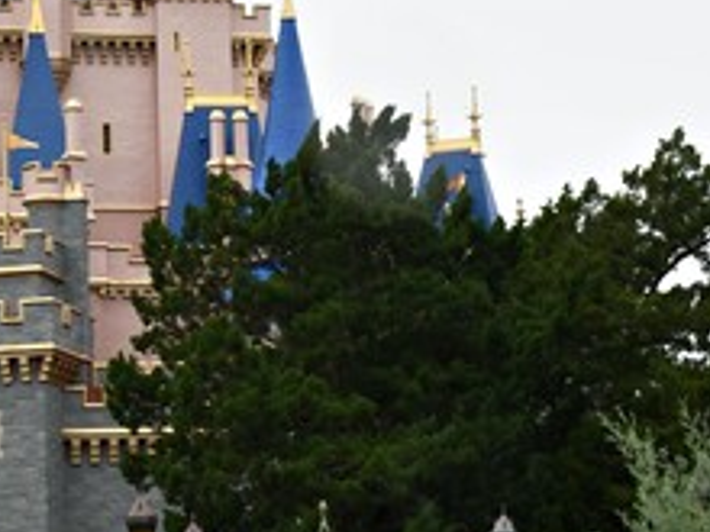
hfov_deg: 15.7
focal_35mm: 124
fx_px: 2543
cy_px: 413
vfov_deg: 11.9
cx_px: 103
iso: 400
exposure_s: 1/250
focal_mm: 25
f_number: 10
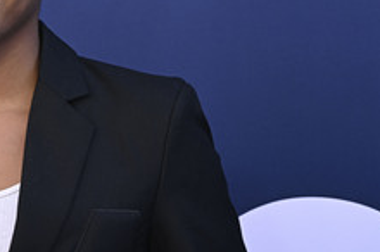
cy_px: 33
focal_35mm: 203
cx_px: 8
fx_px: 2140
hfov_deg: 10.1
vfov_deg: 6.7
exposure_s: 1/200
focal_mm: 99
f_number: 6.3
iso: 320
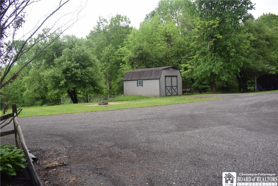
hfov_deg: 61.9
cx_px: 139
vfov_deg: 43.6
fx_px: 232
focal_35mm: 30
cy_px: 93
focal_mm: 20
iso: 400
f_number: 5.6
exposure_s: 1/125
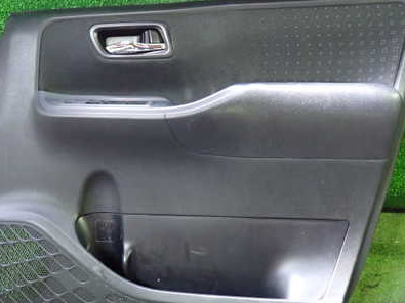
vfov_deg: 37.7
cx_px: 198
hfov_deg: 49.0
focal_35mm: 38
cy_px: 165
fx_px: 444
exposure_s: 1/30
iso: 640
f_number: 2
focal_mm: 4.5
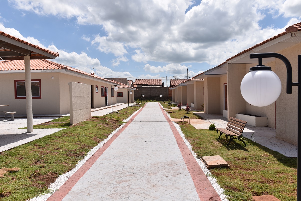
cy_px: 100
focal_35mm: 29
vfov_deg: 45.0
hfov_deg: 63.6
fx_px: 243
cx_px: 150
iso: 125
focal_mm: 29
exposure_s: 1/400
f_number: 10
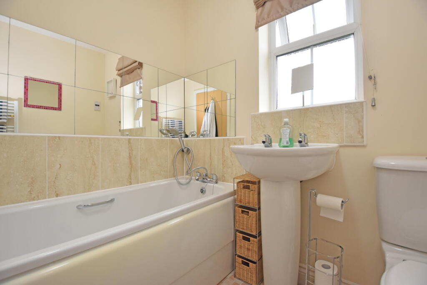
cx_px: 214
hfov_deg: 100.4
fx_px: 178
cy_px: 142
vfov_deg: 77.3
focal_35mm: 15
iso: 800
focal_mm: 10
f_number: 4.5
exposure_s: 1/160
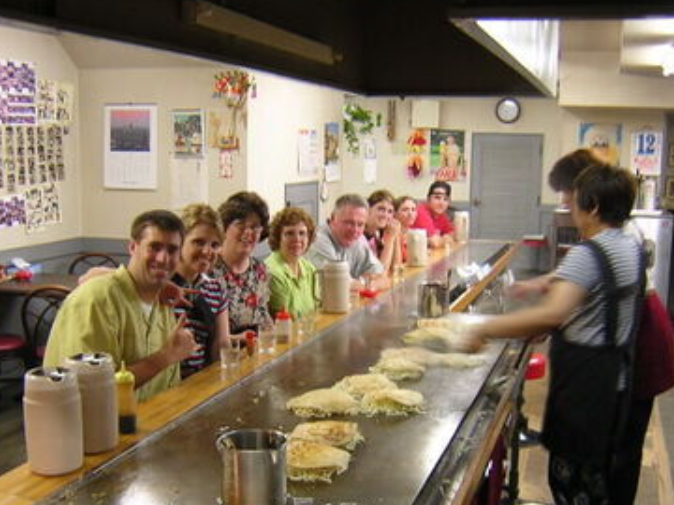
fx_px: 876
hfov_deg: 42.1
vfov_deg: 32.1
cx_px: 333
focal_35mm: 45
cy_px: 288
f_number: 2.6
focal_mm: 4.7
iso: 100
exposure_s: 1/6.9
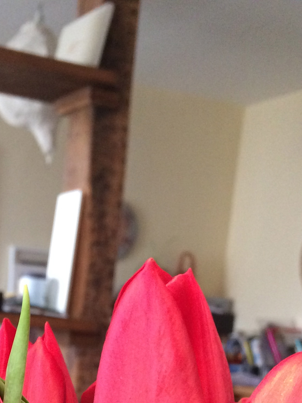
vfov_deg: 27.6
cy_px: 444
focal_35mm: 64
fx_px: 745
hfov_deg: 22.2
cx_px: 13
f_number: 2.2
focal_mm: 4.15
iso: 250
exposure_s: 1/17
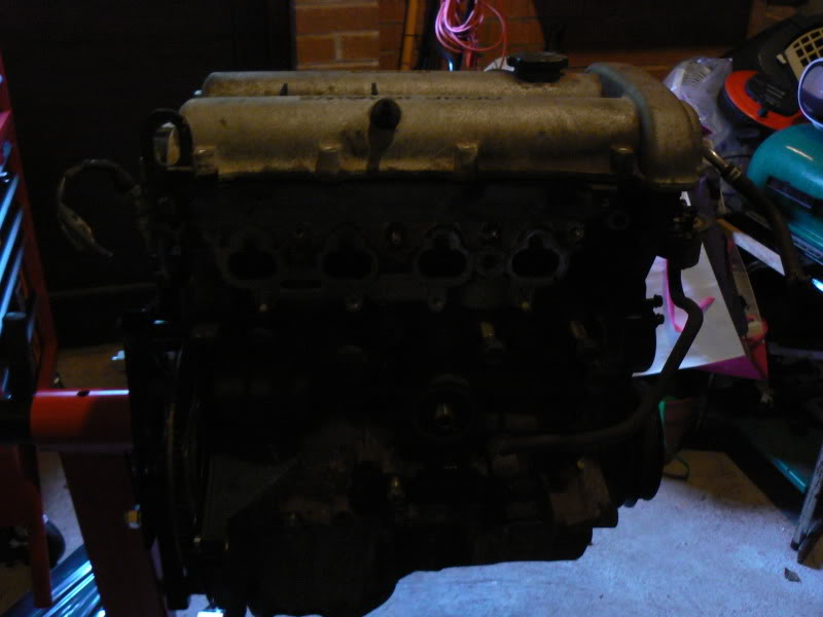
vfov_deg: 39.7
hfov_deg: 51.4
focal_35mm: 36
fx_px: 856
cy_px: 308
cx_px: 412
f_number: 2.8
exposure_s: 1/4
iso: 200
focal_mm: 6
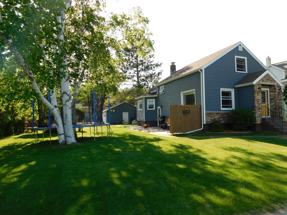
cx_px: 144
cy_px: 108
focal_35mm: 23
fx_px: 191
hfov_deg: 73.9
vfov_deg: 58.9
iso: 125
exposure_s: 1/500
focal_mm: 4
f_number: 3
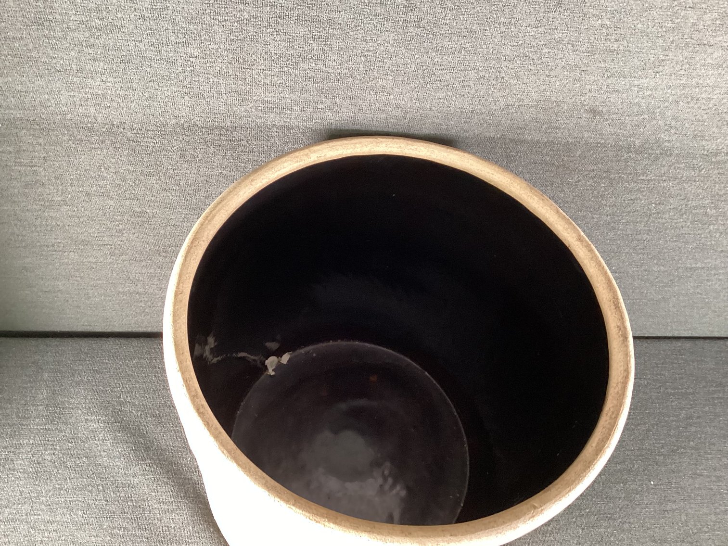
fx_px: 652
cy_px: 273
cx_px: 364
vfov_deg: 45.4
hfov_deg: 58.3
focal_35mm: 31
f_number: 2.4
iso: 250
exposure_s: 1/40
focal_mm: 3.3
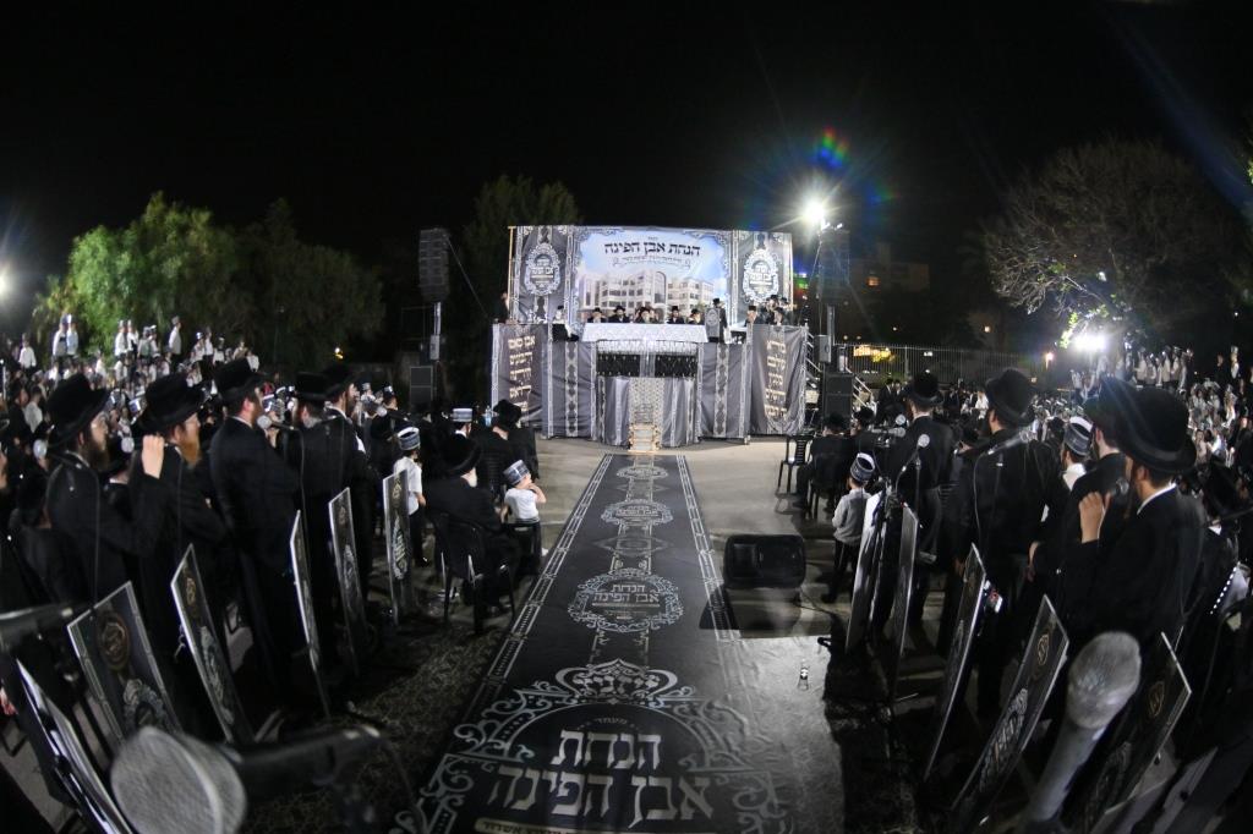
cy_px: 417
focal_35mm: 15
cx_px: 626
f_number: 2.8
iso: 1000
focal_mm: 10.5
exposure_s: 1/125
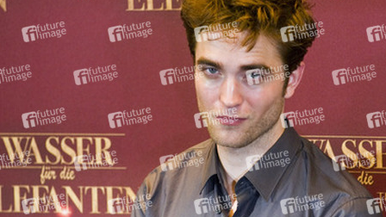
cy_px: 96
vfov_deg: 6.8
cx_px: 193
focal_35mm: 179
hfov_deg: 12.0
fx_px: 1832
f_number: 5.6
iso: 2000
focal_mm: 170
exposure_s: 1/160
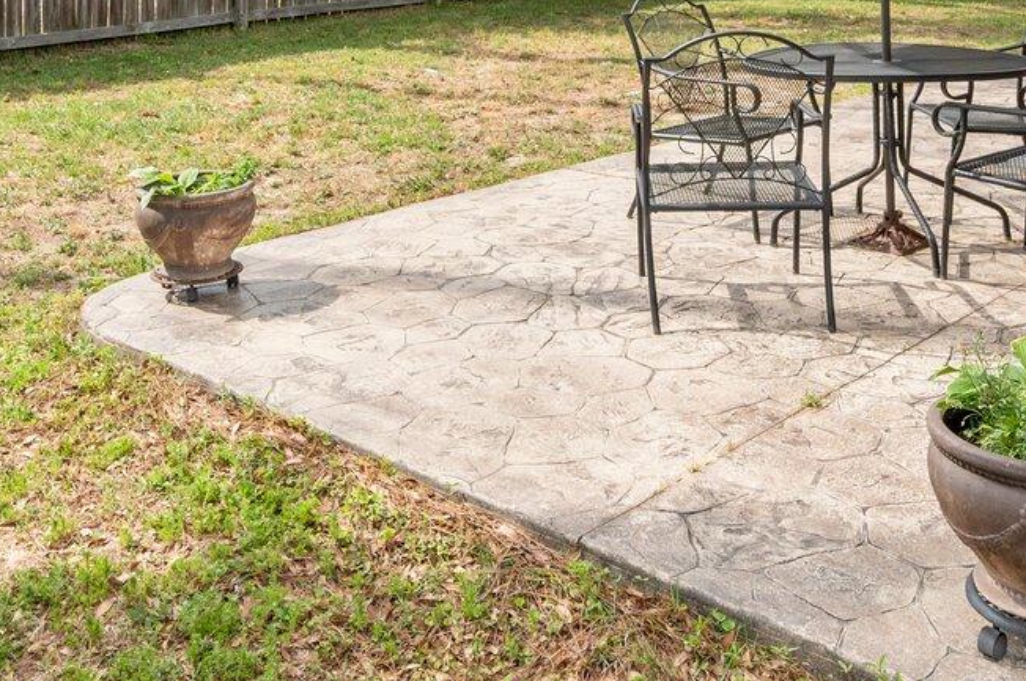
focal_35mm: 44
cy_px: -90
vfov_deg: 27.5
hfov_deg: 44.5
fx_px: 1252
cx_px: 524
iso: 100
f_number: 9
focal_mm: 14
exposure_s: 1/250
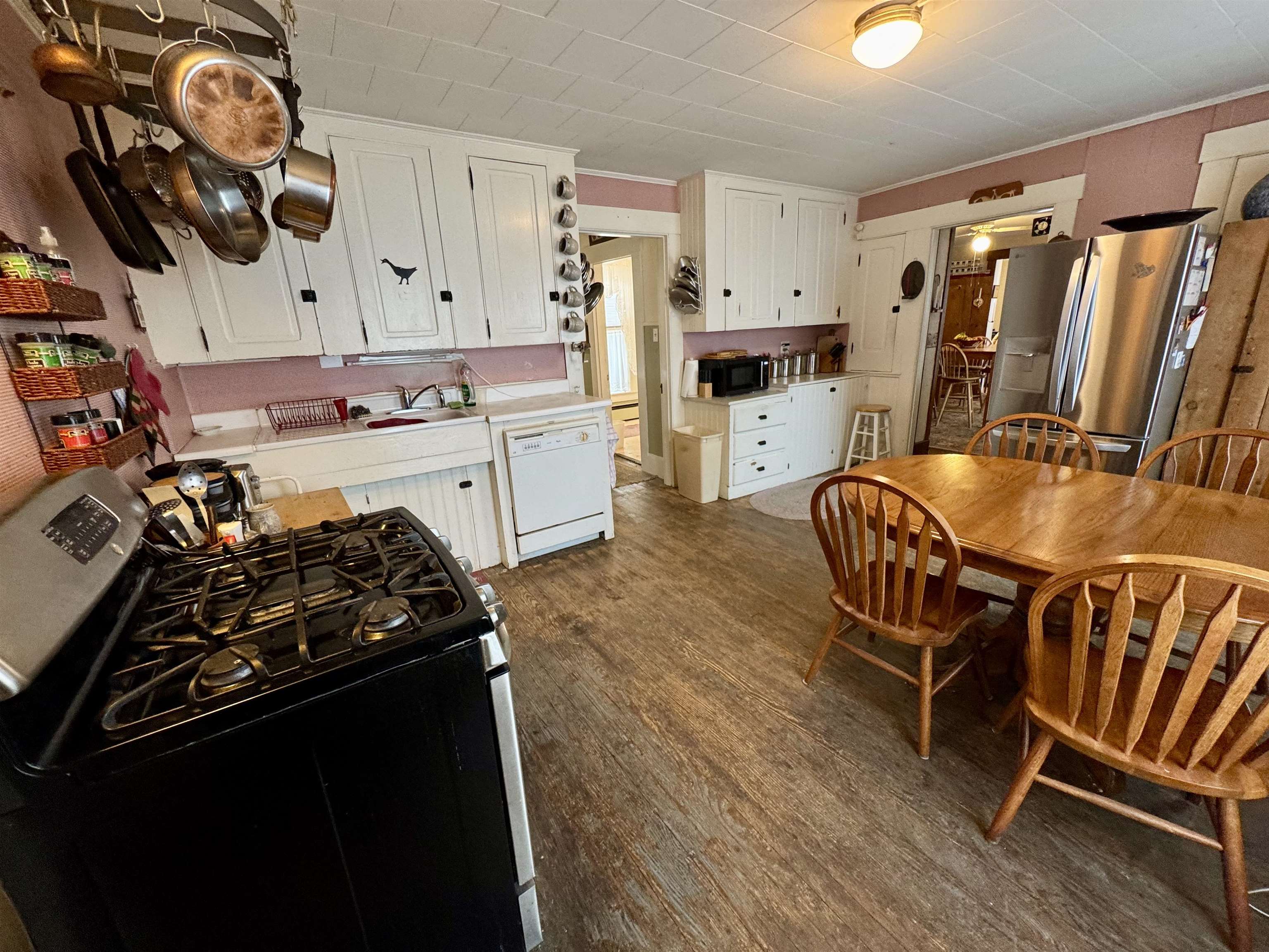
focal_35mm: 14
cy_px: 476
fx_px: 513
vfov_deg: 85.7
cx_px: 634
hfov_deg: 102.1
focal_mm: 2.22
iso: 200
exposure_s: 1/60
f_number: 2.2
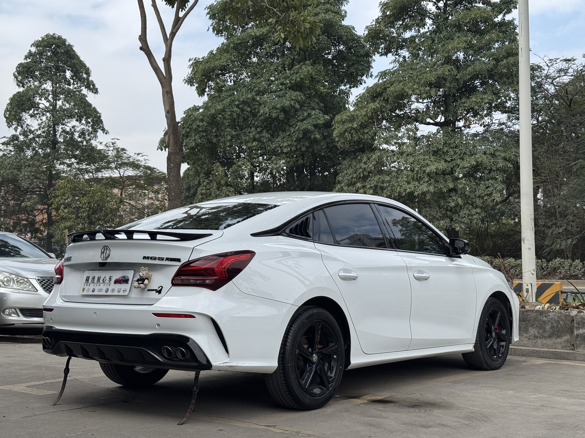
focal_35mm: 48
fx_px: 811
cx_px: 292
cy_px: 219
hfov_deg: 39.7
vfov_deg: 30.3
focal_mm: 6.76
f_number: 1.78
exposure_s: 1/2331
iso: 64
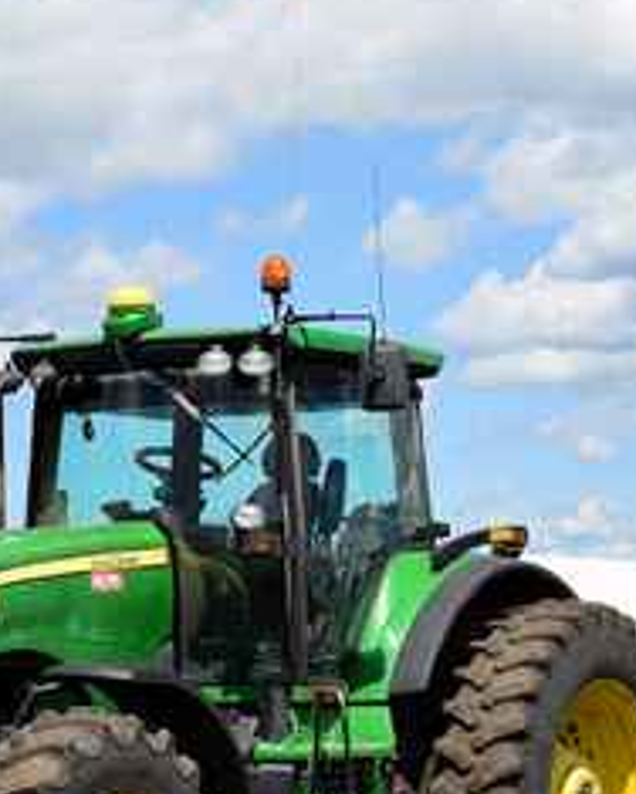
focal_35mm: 108
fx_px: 2541
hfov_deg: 14.3
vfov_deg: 17.8
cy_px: 490
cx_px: 294
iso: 200
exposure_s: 1/400
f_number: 10
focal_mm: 30
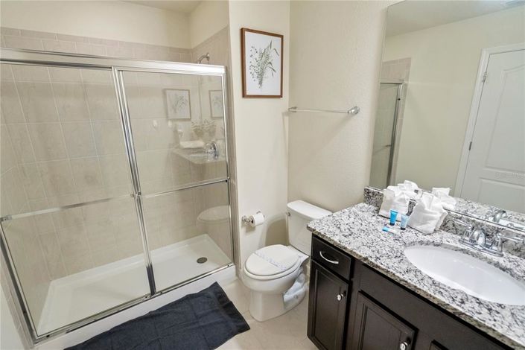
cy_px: 175
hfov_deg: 96.7
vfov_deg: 73.7
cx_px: 262
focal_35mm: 16
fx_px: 233
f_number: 4
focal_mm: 16
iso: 1600
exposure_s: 1/160
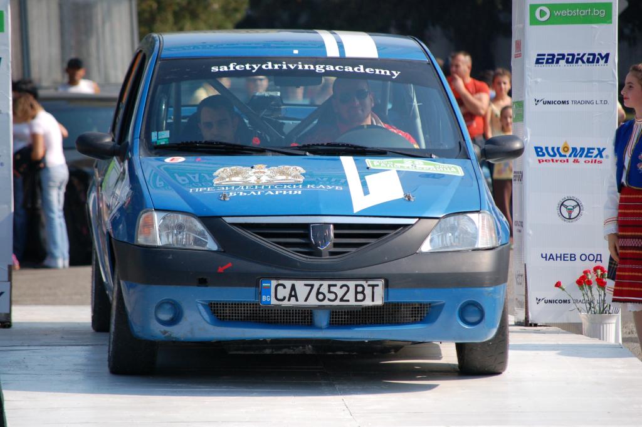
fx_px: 5346
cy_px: 214
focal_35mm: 300
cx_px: 321
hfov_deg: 6.9
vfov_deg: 4.6
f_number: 5.6
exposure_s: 1/1000
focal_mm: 200
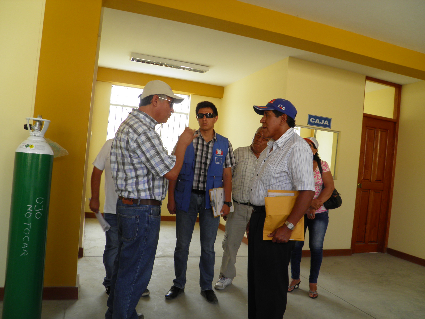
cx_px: 212
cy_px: 160
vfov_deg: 49.7
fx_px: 344
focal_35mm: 28
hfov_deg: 63.4
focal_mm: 4.9
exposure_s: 1/50
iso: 50
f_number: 3.6
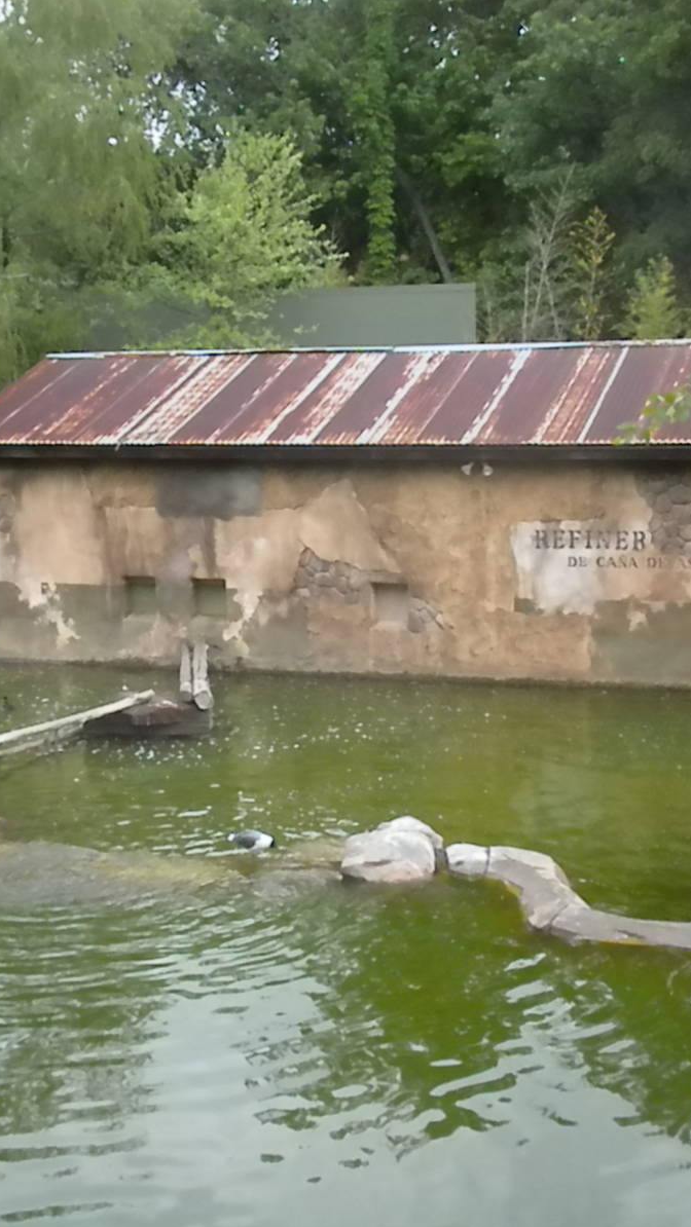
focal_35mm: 54
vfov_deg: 38.5
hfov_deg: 22.2
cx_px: 336
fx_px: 1758
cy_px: 615
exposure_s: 1/150
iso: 640
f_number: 10
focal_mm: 6.6
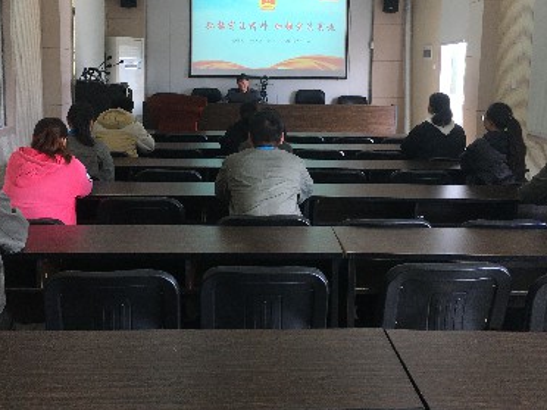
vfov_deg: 36.5
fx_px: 616
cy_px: 146
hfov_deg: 47.9
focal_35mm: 39
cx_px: 269
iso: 40
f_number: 2.2
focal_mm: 4.15
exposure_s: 1/100
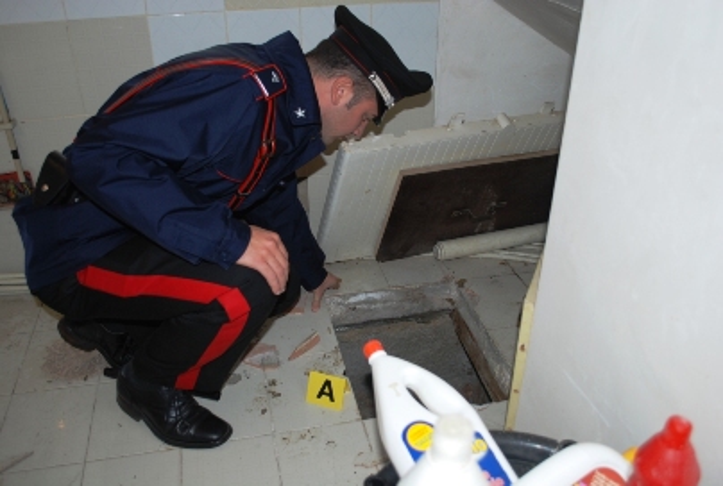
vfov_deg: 40.2
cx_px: 362
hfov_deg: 57.1
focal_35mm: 33
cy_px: 243
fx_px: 665
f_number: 4
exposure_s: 1/60
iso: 100
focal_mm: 22
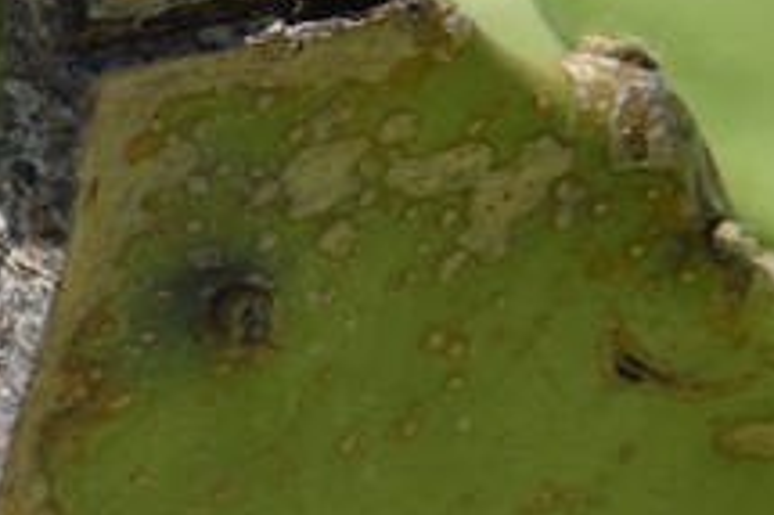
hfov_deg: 7.1
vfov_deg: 5.4
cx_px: -1742
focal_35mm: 253
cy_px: 479
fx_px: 5435
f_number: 14
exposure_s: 1/250
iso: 200
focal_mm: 34
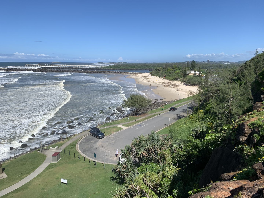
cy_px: 99
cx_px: 132
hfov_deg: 67.3
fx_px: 198
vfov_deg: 53.1
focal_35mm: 26
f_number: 1.8
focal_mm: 4.25
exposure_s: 1/3086
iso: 25
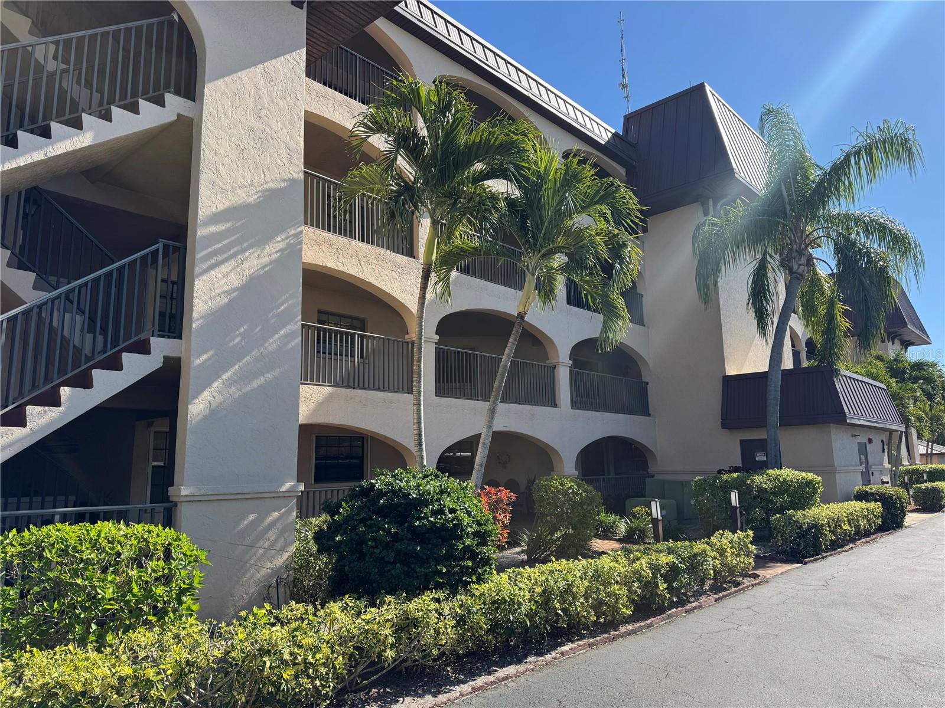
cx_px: 472
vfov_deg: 56.8
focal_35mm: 24
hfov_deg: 71.6
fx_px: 655
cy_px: 354
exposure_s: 1/2331
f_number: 1.78
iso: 80
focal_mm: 6.76
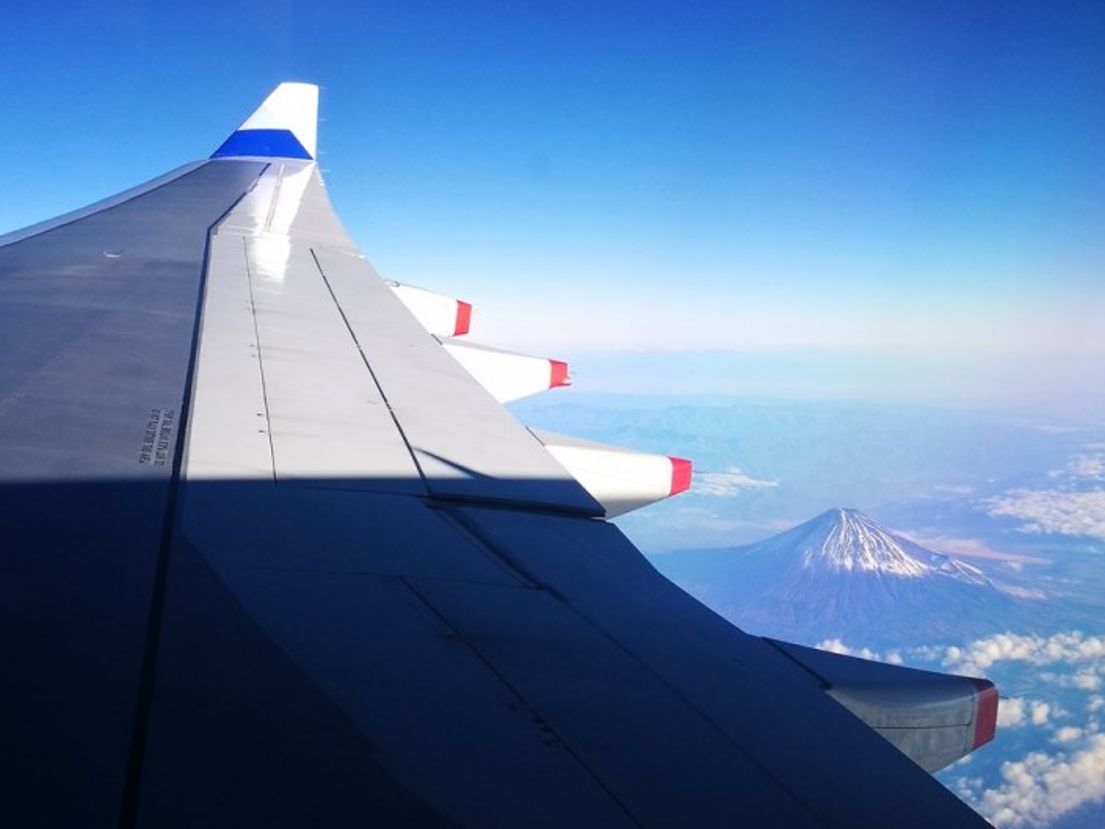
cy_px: 414
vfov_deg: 30.9
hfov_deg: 40.4
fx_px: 1501
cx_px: 558
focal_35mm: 47
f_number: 2.2
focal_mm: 4.5
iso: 50
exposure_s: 1/626
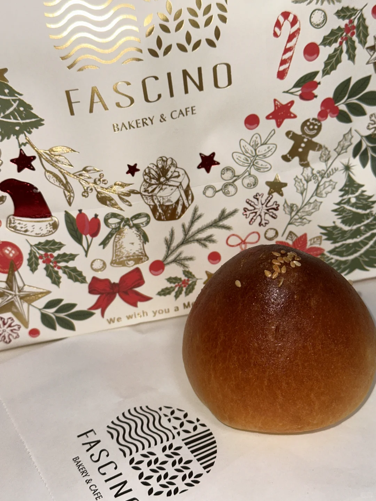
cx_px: 188
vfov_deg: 39.7
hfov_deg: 30.3
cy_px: 250
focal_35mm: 48
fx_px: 695
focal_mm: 6.86
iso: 50
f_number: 1.78
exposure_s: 1/69
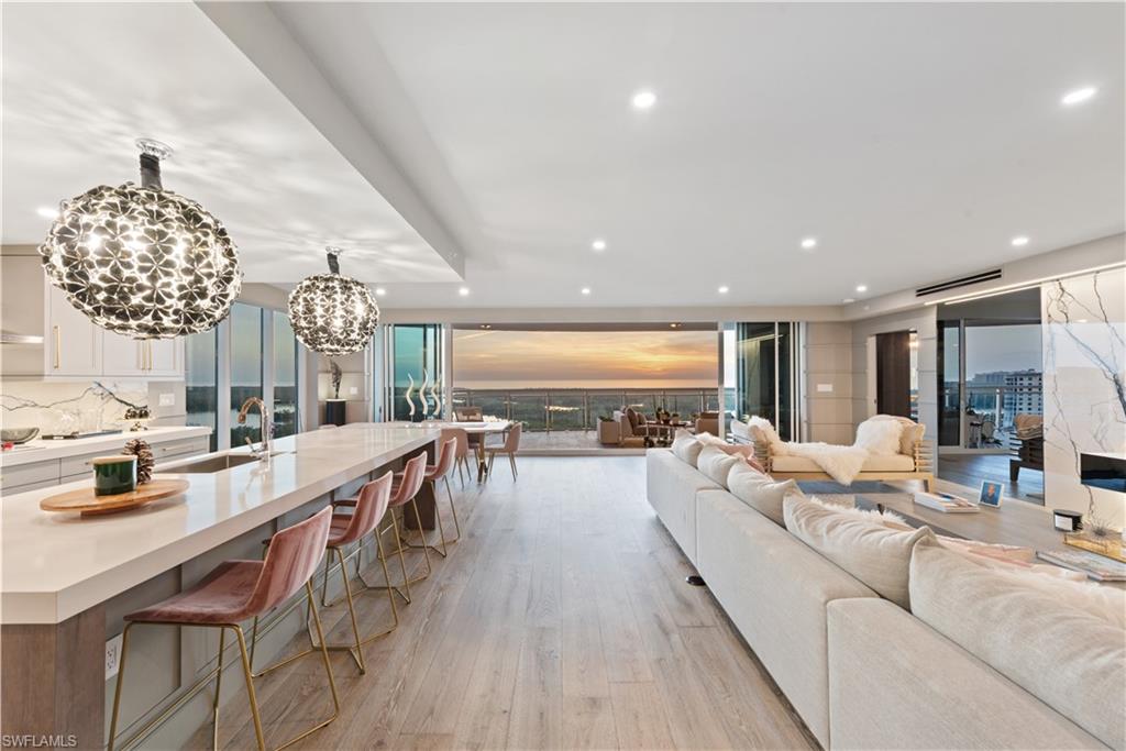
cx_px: 563
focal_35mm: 14
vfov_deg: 81.2
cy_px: 376
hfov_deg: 104.2
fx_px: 438
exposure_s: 1
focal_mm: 14
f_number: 9
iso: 320
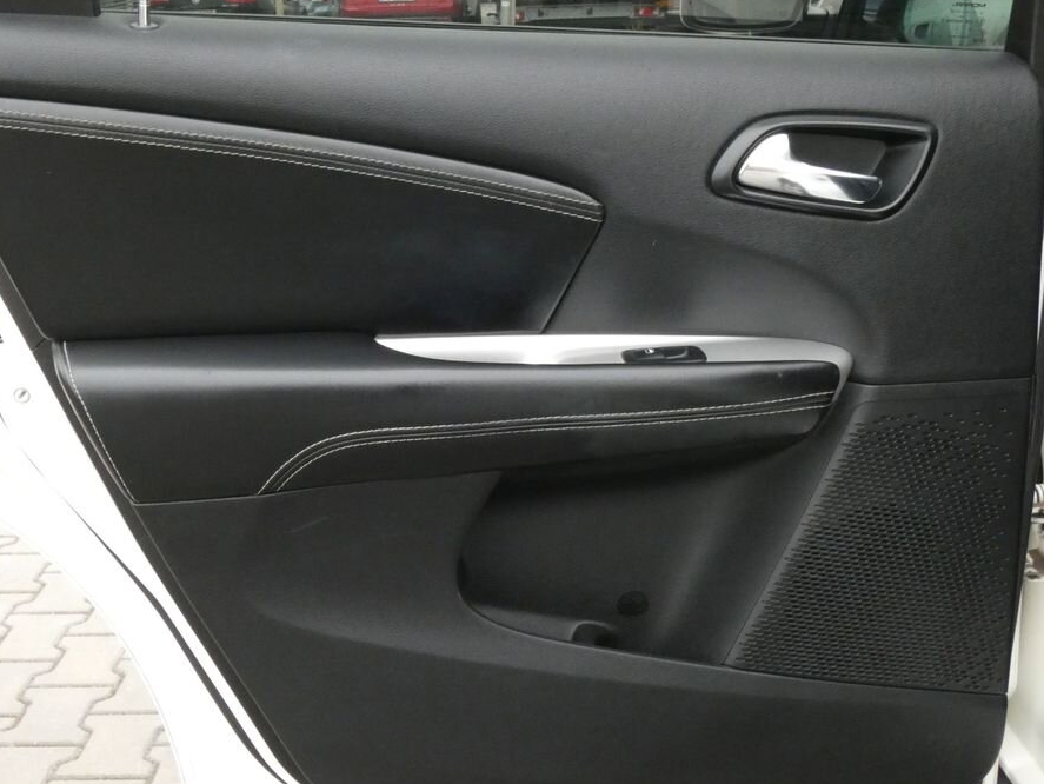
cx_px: 463
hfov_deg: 42.0
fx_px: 1358
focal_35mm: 45
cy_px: 384
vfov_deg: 32.2
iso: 800
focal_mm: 7.1
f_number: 5.6
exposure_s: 1/80
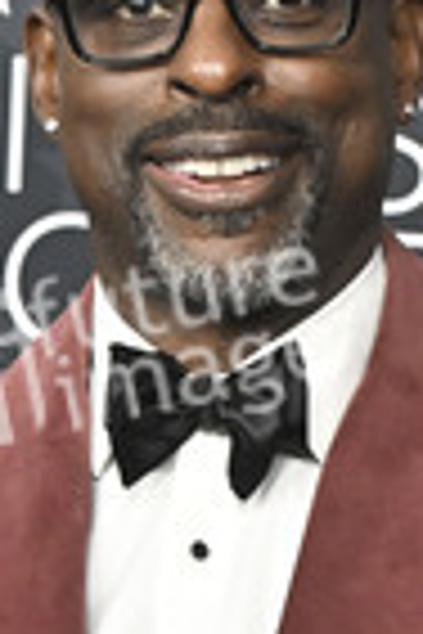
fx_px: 4635
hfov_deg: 5.2
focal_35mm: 263
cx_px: 234
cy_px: 580
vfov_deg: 7.8
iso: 1250
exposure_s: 1/320
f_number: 5
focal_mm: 62
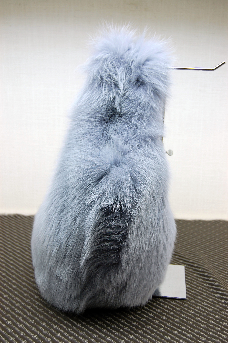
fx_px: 428
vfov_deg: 43.6
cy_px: 172
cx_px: 114
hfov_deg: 29.8
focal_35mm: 45
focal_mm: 30
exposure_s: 1/100
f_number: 5
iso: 400
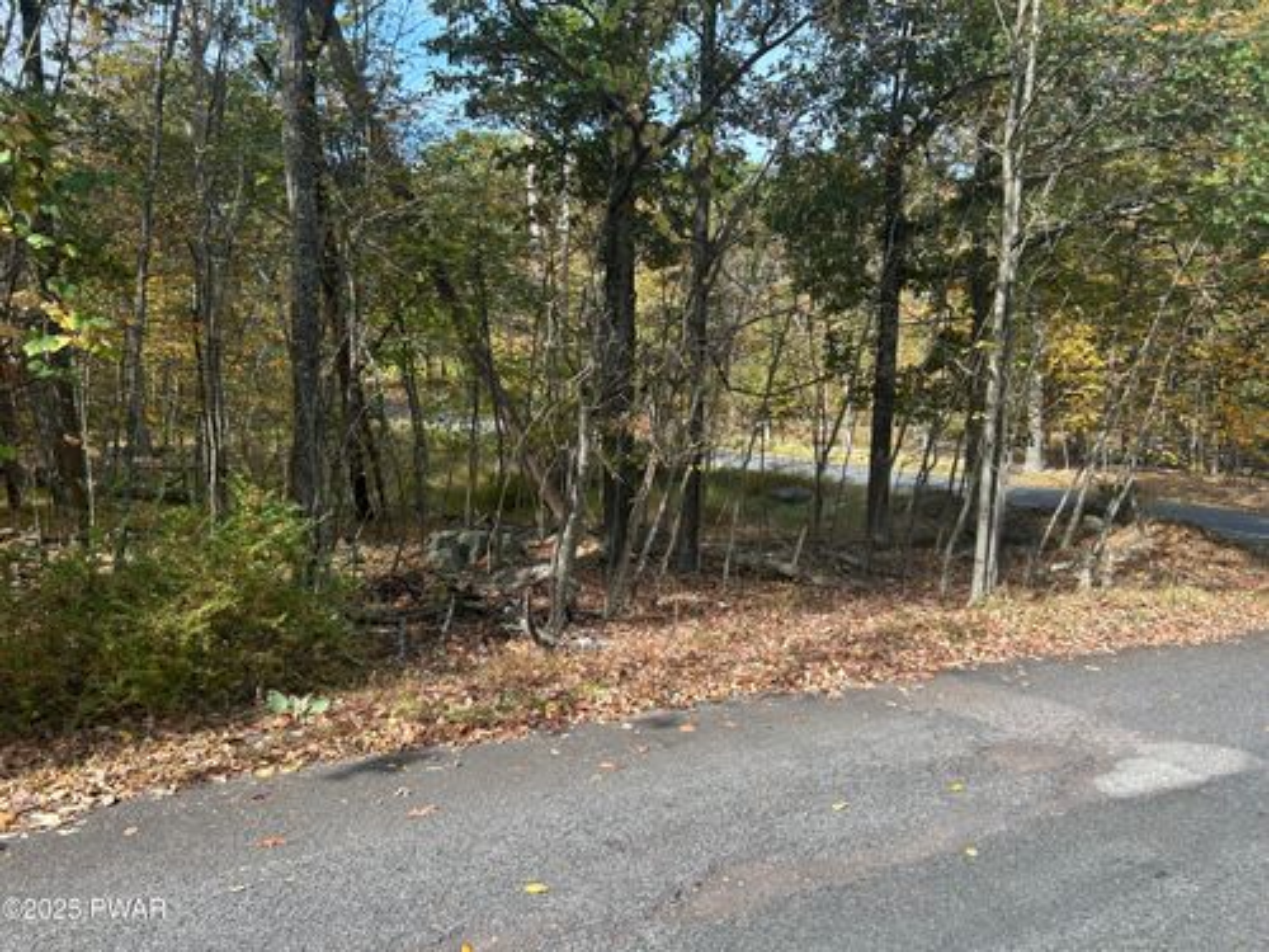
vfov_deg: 53.1
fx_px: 953
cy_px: 476
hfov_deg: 67.3
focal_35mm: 26
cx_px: 634
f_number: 1.5
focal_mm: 5.7
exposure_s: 1/940
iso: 50
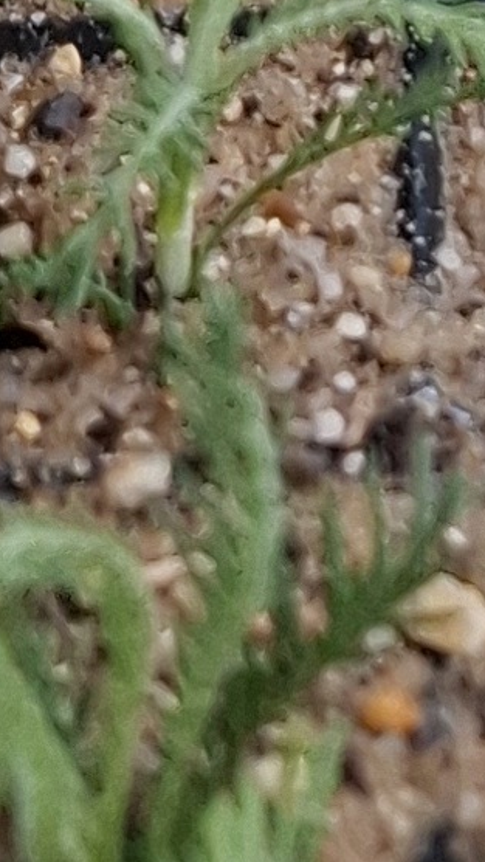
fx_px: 4204
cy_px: -1265
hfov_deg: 6.3
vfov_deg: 10.1
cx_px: 1130
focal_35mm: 184
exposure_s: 1/100
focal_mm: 5.54
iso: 64
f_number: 1.8
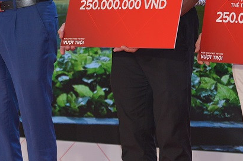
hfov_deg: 6.8
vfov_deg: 4.5
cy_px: -60
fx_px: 2049
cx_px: -18
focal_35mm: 304
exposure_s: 1/500
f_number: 2.8
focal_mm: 83
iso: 250
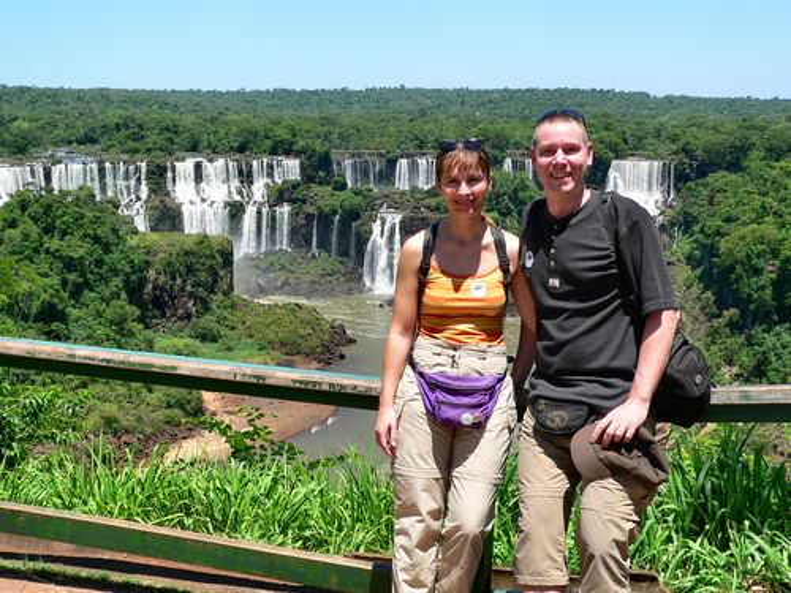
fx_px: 1028
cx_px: 396
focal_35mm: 45
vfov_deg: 32.2
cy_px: 296
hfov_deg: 42.1
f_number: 4
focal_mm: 7.5
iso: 80
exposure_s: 1/500
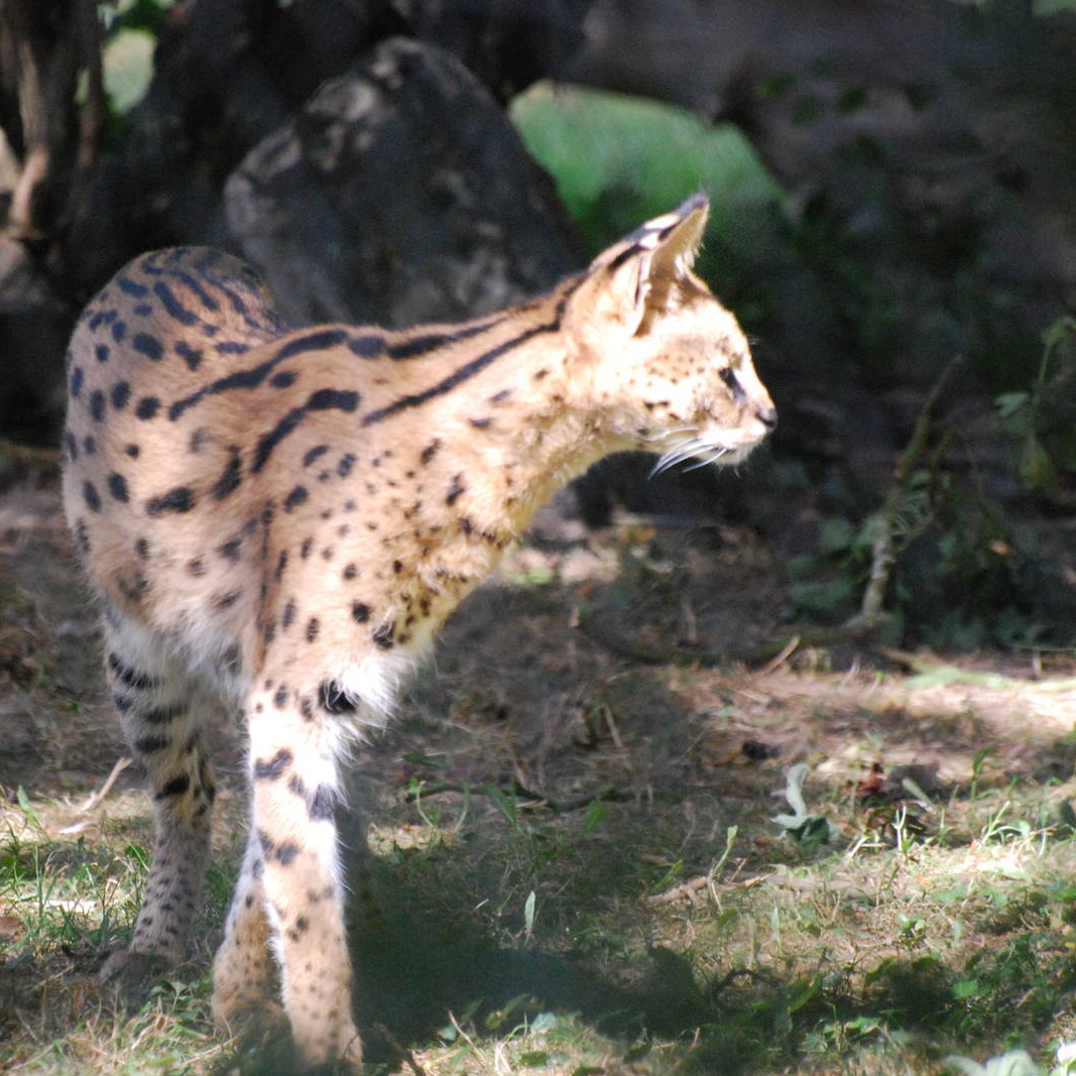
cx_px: 309
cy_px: 538
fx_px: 20186
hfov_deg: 3.1
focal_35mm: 574
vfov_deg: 3.1
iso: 1600
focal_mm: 300
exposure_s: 1/400
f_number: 5.6
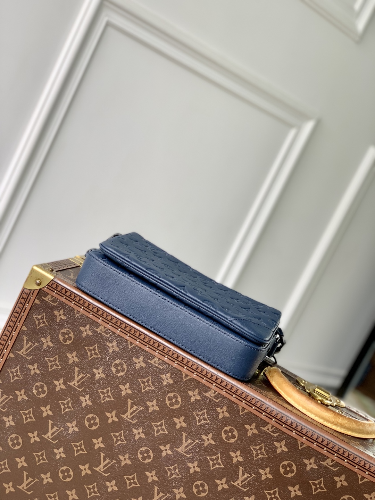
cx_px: 188
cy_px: 250
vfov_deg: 36.8
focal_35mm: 52
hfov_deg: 28.0
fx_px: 751
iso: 25
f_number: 2.4
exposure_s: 1/122
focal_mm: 6
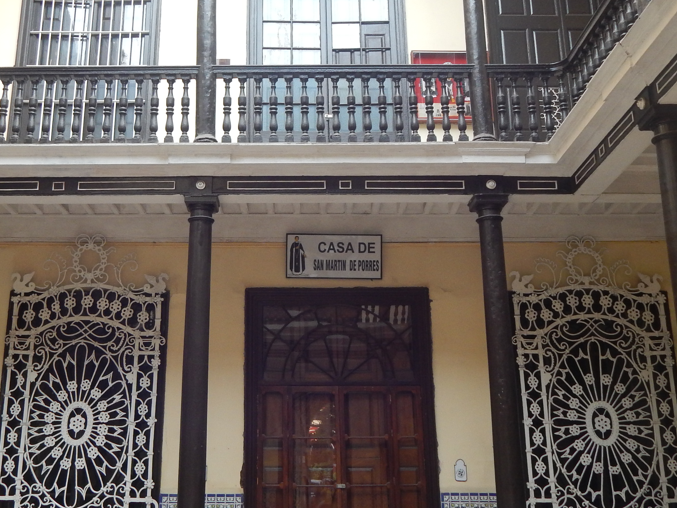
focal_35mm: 43
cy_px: 207
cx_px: 274
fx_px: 841
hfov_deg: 43.7
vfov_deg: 33.5
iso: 200
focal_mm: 4.5
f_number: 3.1
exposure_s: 1/30
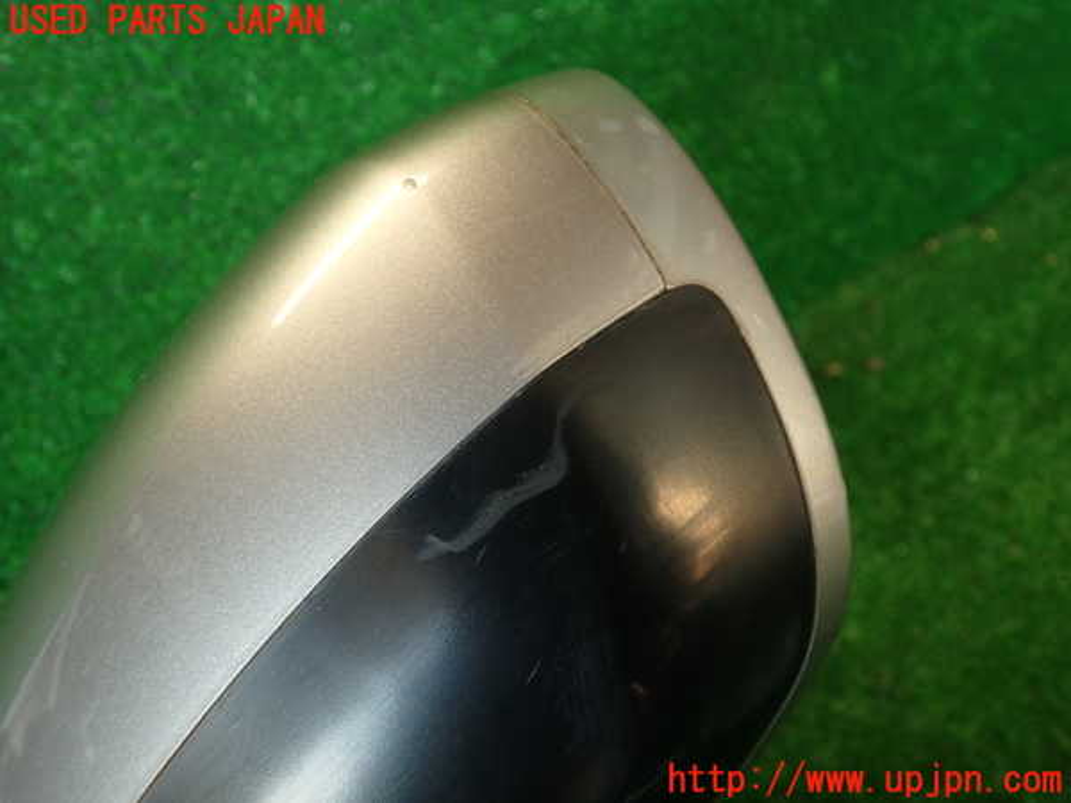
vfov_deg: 44.2
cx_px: 536
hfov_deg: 56.8
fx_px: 990
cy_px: 402
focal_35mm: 32
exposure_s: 1/60
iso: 200
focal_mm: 5.79
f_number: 2.4
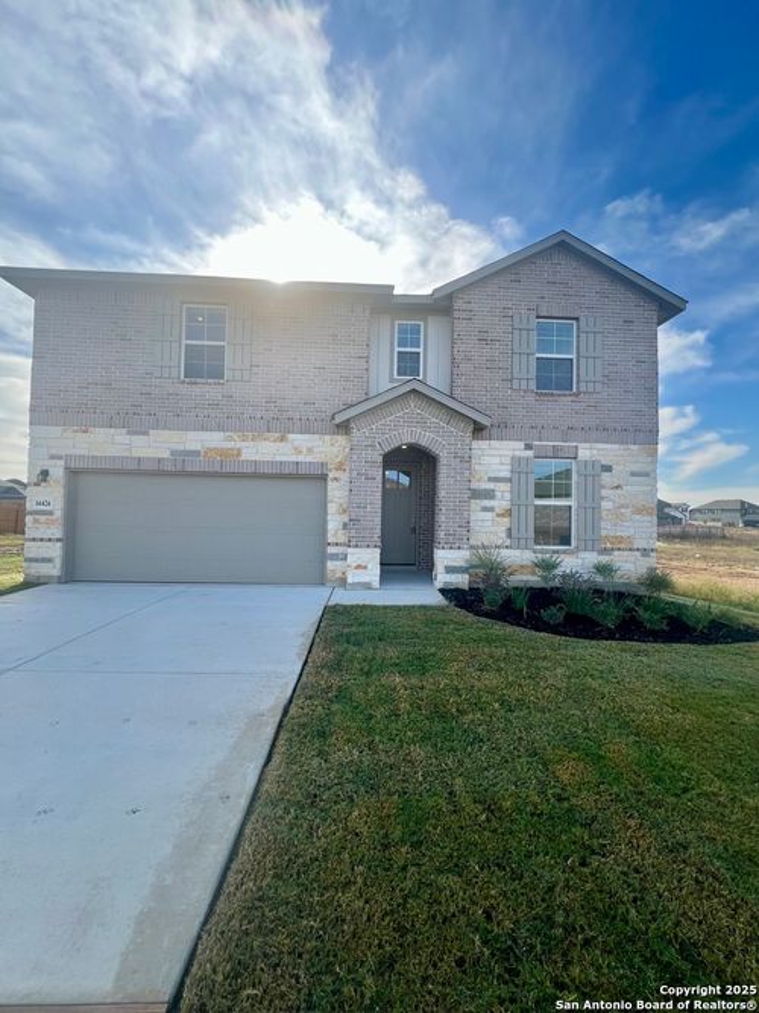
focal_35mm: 13
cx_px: 380
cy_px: 506
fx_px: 380
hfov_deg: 89.9
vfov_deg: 106.2
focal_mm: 1.57
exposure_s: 1/490
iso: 32
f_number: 1.8
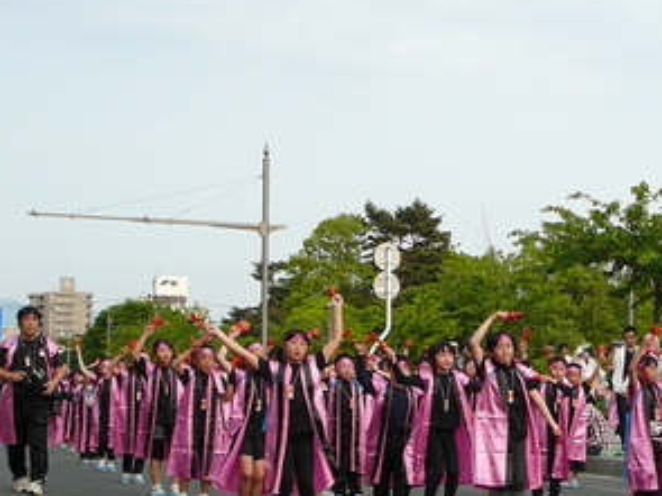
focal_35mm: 89
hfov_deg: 21.6
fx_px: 1701
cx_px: 586
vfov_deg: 16.5
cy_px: 382
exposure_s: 1/640
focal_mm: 6.1
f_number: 3.1
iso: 100
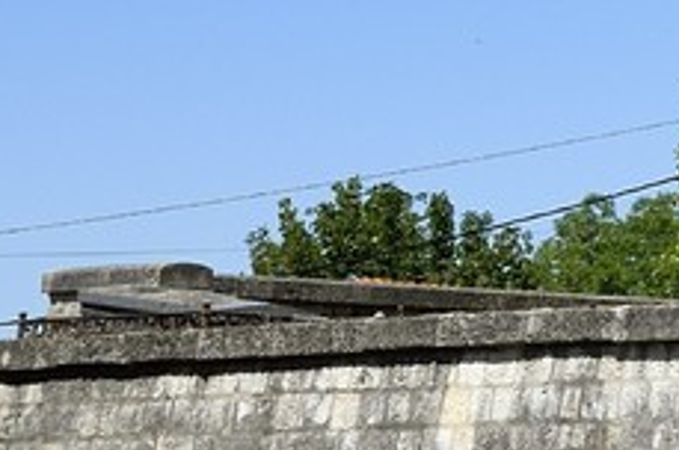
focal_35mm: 321
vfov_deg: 4.1
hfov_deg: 5.9
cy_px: -817
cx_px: 2239
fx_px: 6046
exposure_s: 1/250
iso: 200
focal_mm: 46
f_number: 13
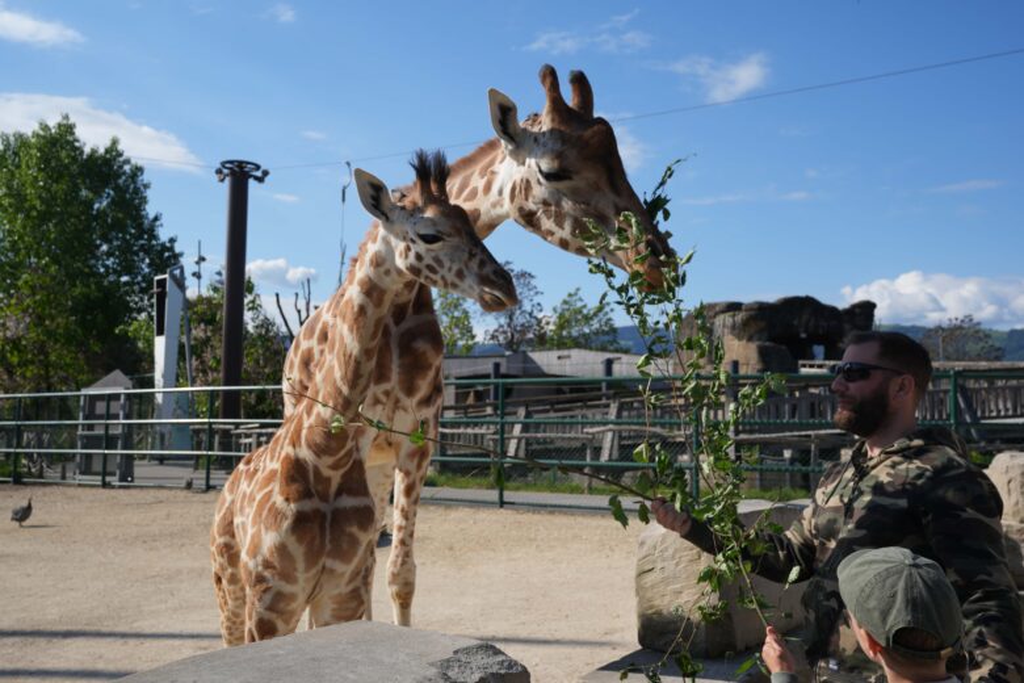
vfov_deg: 37.9
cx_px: 512
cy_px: 342
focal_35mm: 35
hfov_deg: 54.4
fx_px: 995
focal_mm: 35
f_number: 8
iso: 100
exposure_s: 1/320
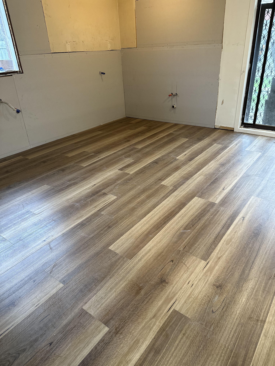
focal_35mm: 24
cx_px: 138
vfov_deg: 71.6
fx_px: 254
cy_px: 183
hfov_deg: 56.8
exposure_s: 1/50
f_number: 1.78
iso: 160
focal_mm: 6.86
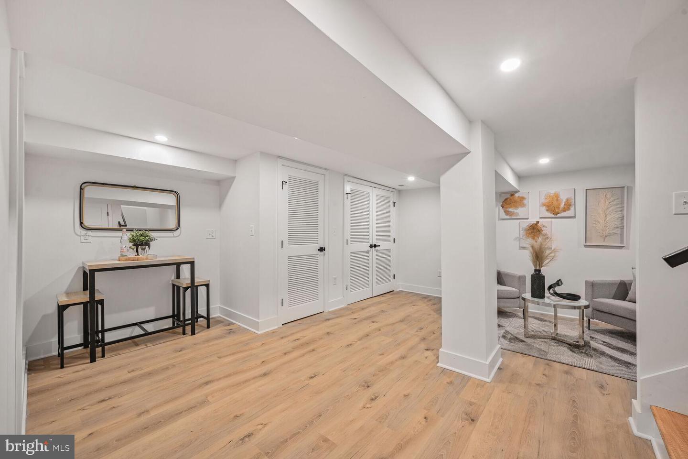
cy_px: 230
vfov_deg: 81.2
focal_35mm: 14
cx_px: 344
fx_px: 268
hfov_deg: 104.3
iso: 200
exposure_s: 1/3
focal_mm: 14
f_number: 9
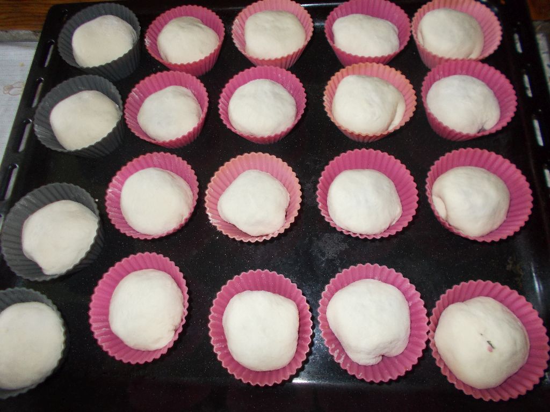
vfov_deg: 53.1
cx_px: 275
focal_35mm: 26
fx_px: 413
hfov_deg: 67.3
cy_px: 206
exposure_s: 1/25
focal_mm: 4.6
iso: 200
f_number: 3.2
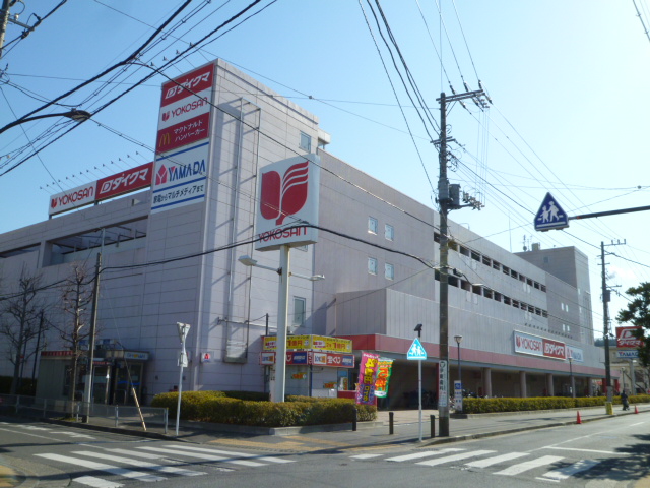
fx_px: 582
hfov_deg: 58.4
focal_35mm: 31
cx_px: 325
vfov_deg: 45.4
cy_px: 244
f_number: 5
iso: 100
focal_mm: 5.5
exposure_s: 1/500
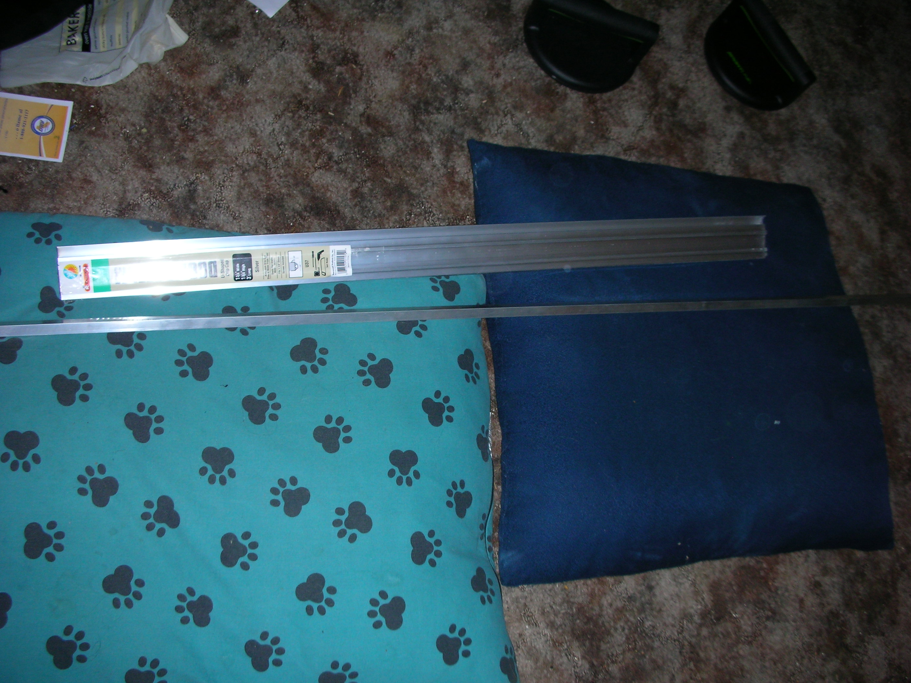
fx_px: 921
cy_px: 342
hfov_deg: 52.6
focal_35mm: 35
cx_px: 456
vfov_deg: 40.7
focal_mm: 5.8
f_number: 3
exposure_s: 1/60.1
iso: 50
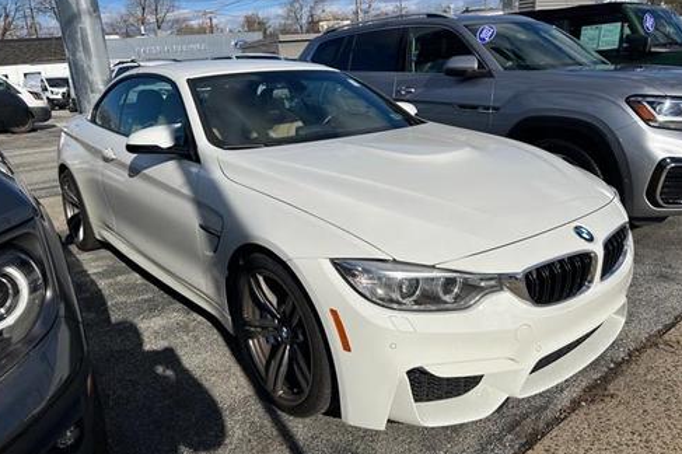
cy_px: 213
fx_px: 530
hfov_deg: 65.5
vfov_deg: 46.3
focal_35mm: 28
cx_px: 335
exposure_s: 1/10309
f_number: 1.5
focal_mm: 5.7
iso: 50
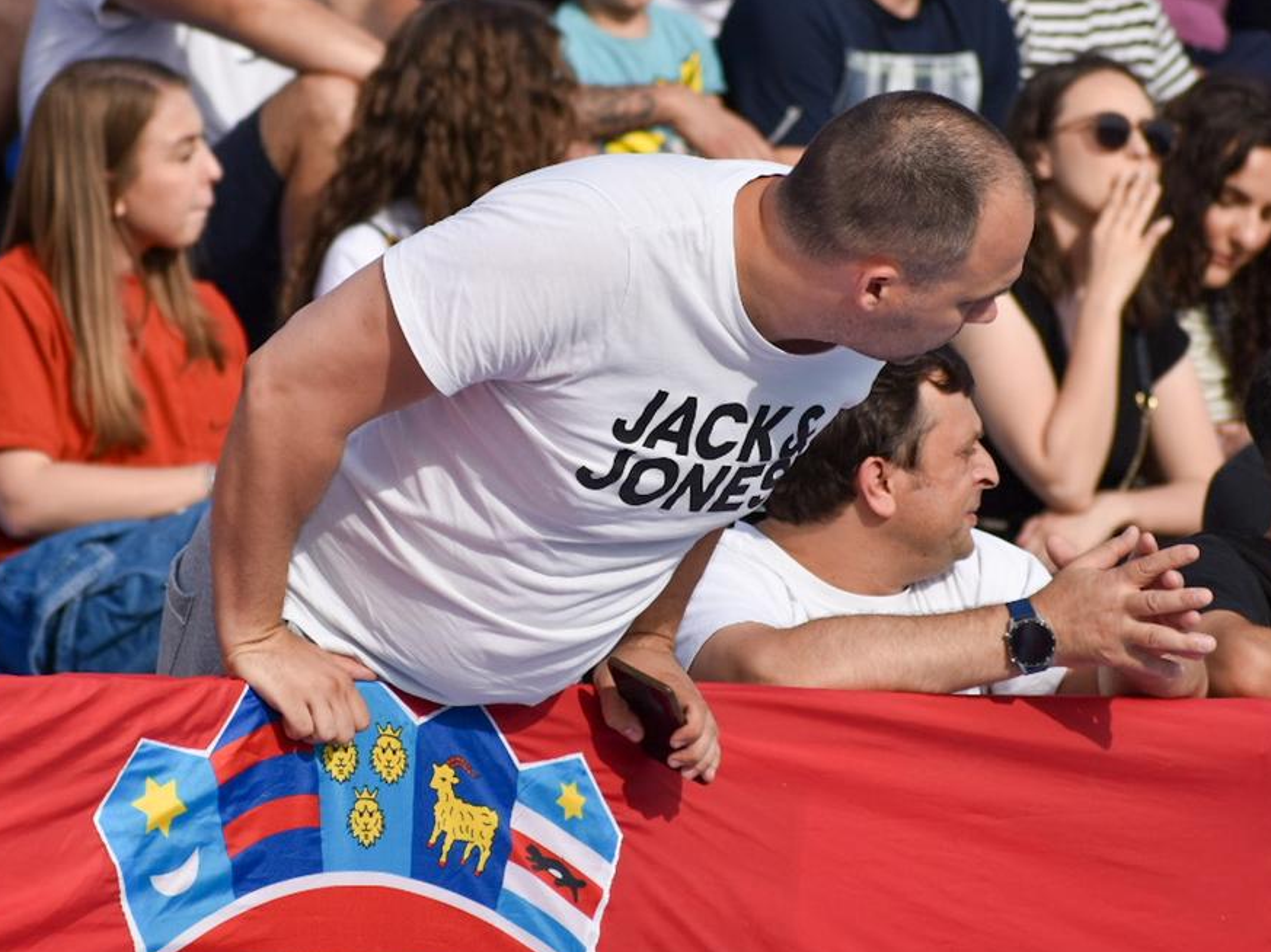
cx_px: 448
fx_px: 19415
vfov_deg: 2.8
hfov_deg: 3.7
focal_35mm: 529
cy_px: 395
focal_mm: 200
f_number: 5.3
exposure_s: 1/800
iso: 100
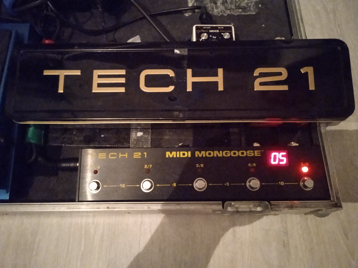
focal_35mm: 28
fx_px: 290
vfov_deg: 49.7
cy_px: 134
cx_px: 179
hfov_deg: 63.4
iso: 7225
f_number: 2.2
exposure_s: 1/12.5
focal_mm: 3.43
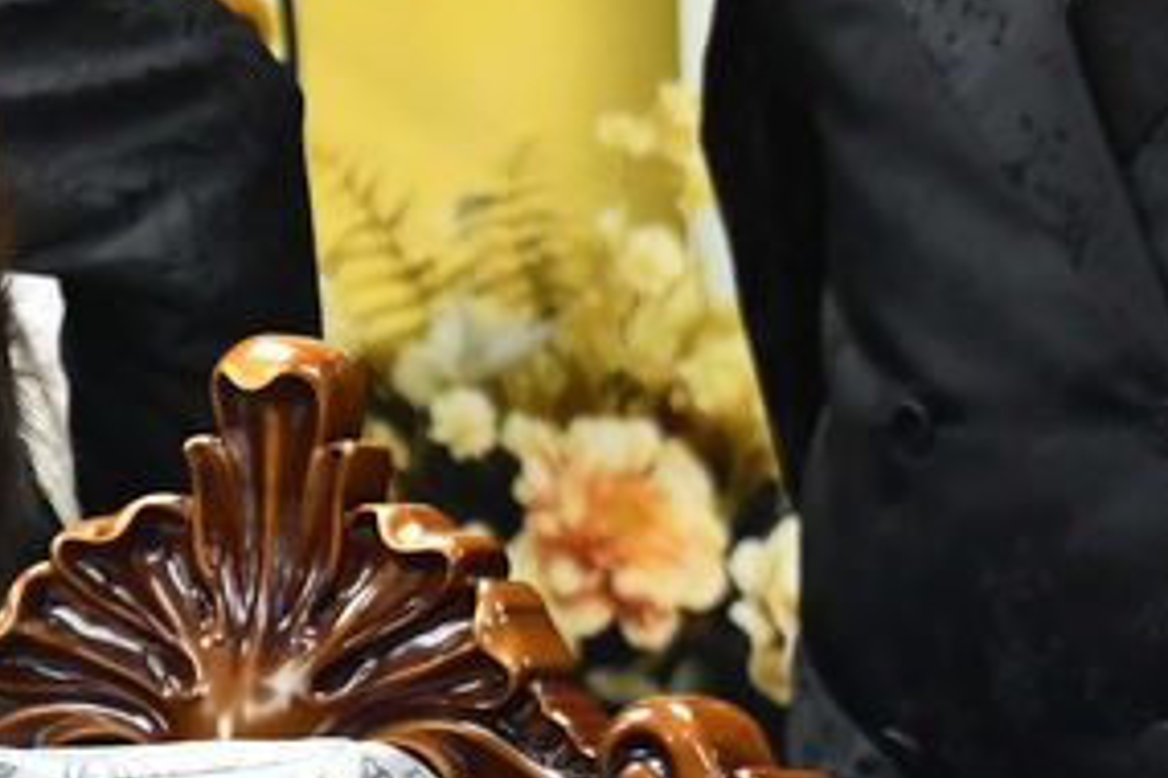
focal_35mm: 334
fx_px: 10836
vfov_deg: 4.1
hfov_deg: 6.1
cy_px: 743
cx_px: -590
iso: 1250
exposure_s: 1/200
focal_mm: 68
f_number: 5.6
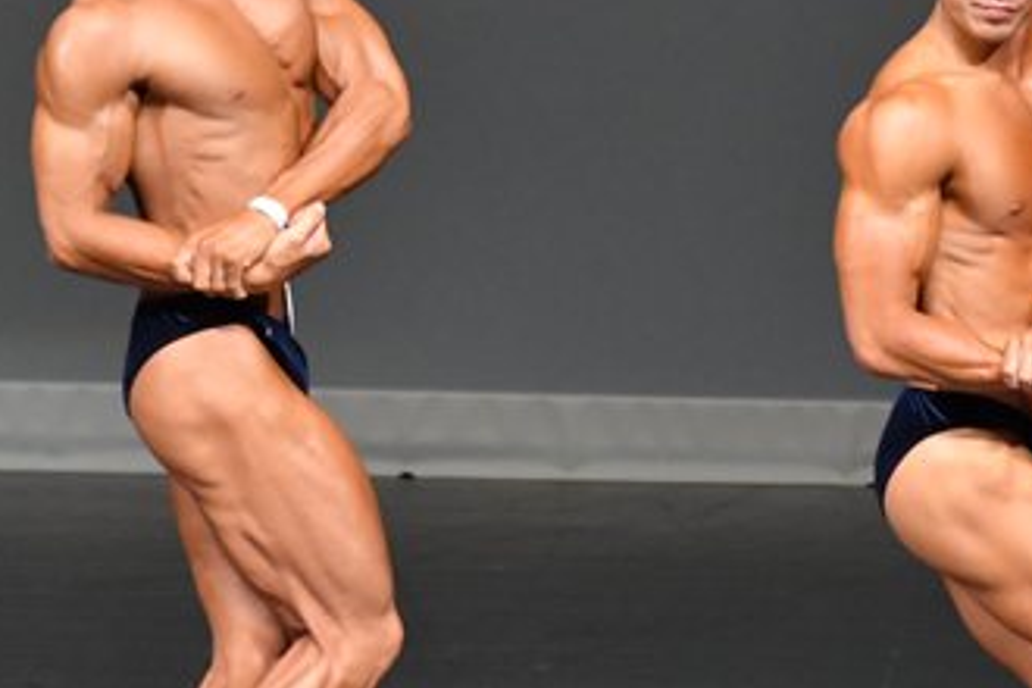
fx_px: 23218
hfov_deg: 2.5
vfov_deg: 1.7
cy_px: 397
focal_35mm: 810
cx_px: 790
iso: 5000
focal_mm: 230
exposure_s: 1/400
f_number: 5.6
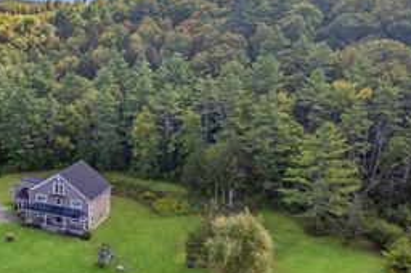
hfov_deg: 42.7
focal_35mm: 43
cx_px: 63
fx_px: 490
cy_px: 176
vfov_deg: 30.9
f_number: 2.8
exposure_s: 1/120
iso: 100
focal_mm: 8.38
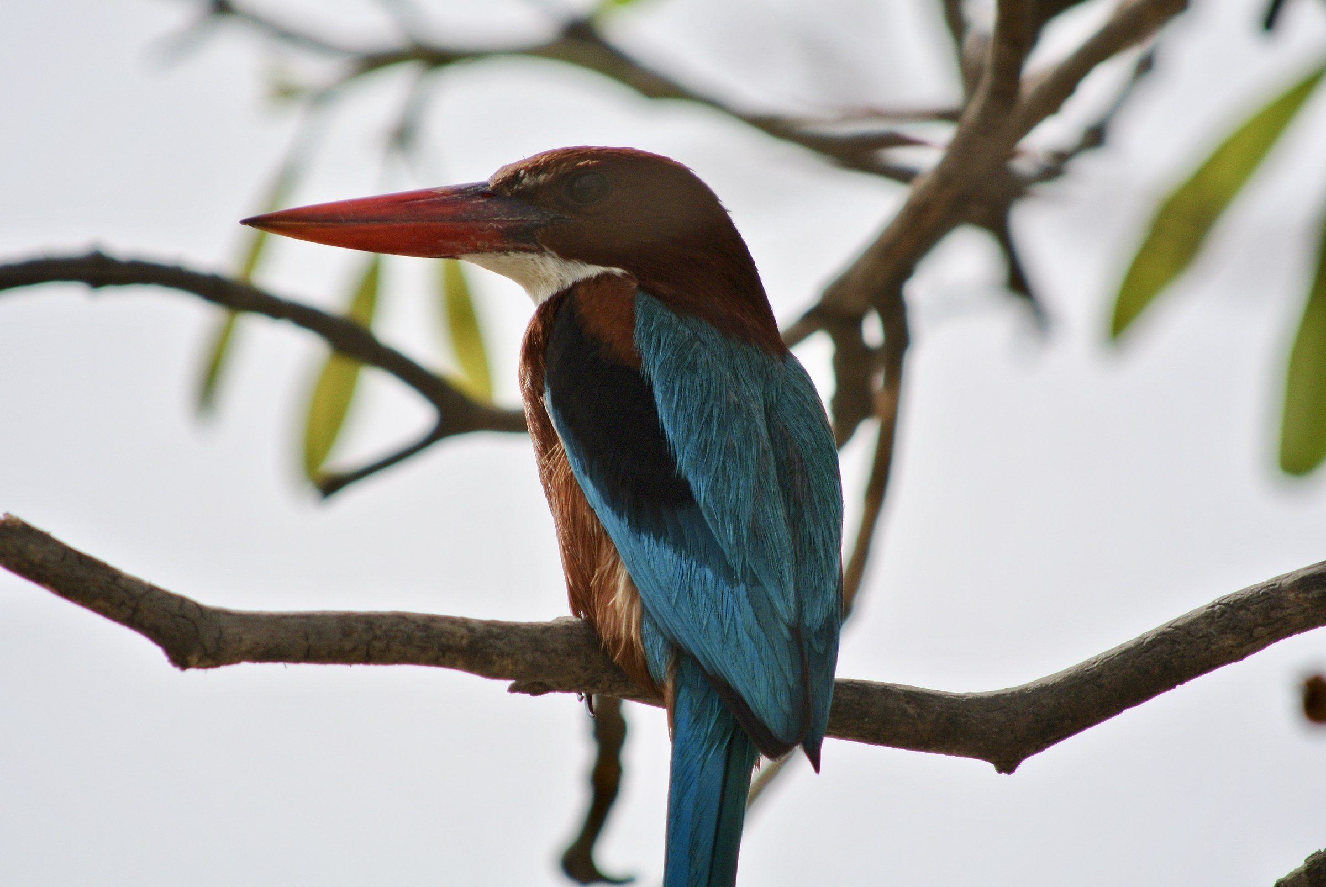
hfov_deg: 2.5
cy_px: 444
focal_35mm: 810
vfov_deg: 1.7
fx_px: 29867
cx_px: 663
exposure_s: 1/500
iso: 100
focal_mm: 300
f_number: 5.6
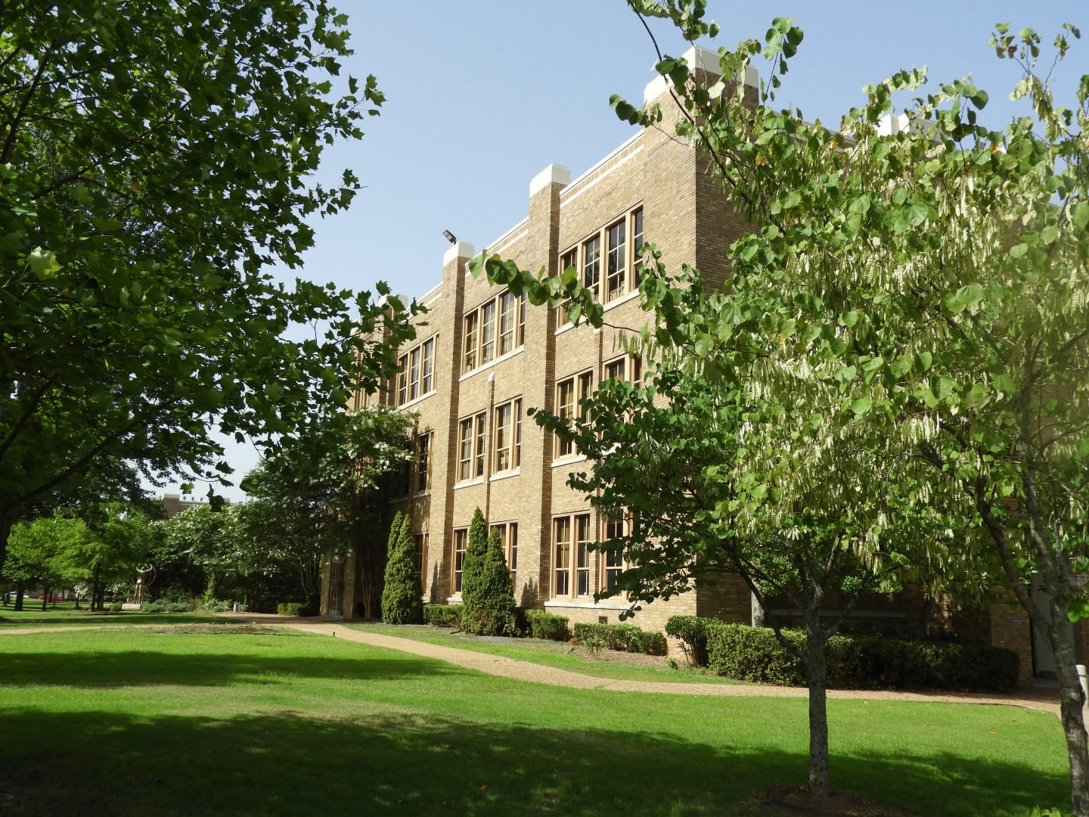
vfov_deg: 46.8
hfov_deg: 60.0
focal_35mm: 30
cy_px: 408
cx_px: 544
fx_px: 944
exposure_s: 1/800
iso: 100
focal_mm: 5.4
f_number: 3.5
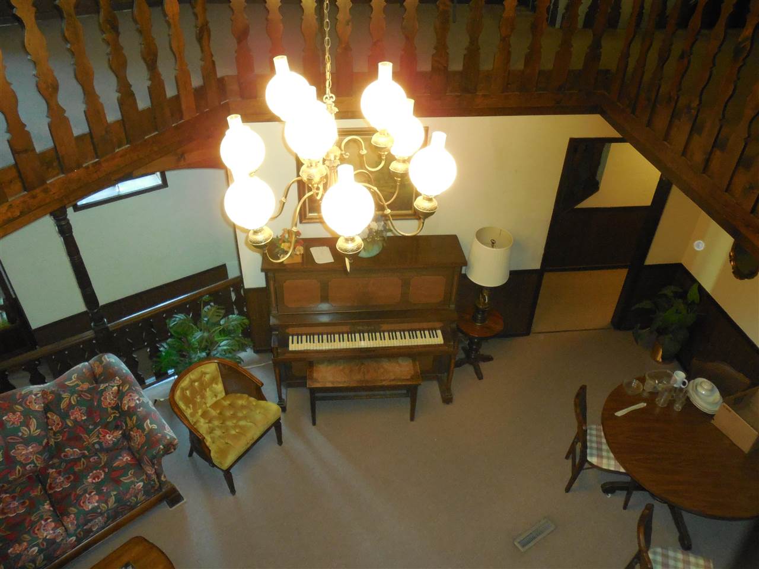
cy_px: 284
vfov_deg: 53.1
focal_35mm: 26
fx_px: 570
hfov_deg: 67.3
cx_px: 380
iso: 800
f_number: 3.5
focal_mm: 4.6
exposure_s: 1/25
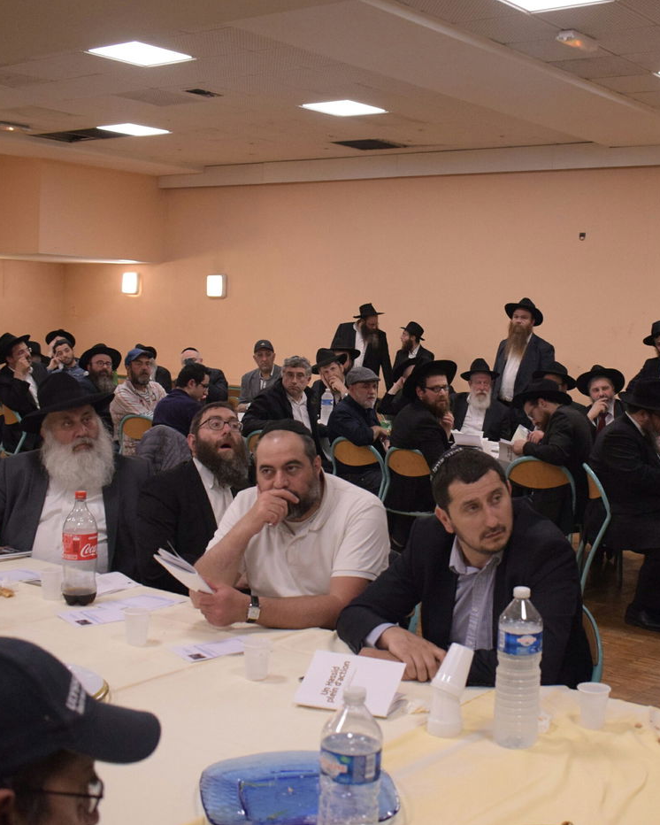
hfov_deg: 27.4
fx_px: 1342
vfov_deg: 34.1
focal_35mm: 55
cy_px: 413
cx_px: 468
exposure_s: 1/160
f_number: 5.6
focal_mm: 26
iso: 2500
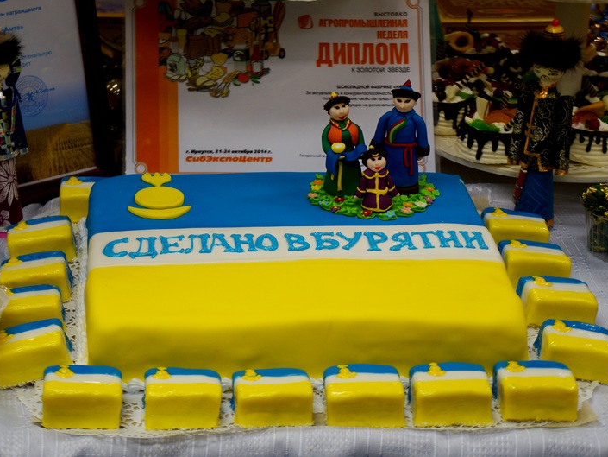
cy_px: 229
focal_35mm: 85
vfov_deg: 17.4
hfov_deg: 23.0
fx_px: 1493
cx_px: 273
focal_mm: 52
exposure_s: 1/80
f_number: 5
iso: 250
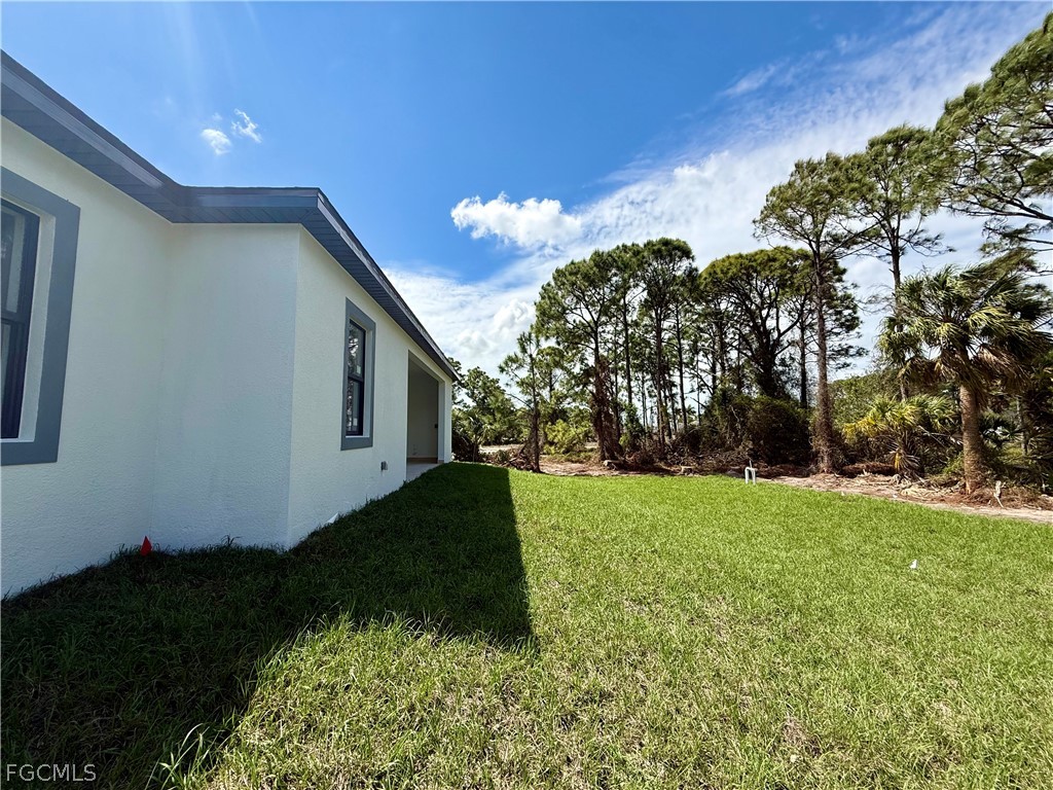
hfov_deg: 102.1
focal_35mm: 14
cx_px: 526
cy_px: 395
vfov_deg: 85.7
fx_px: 426
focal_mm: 2.22
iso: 50
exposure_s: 1/1961
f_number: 2.2
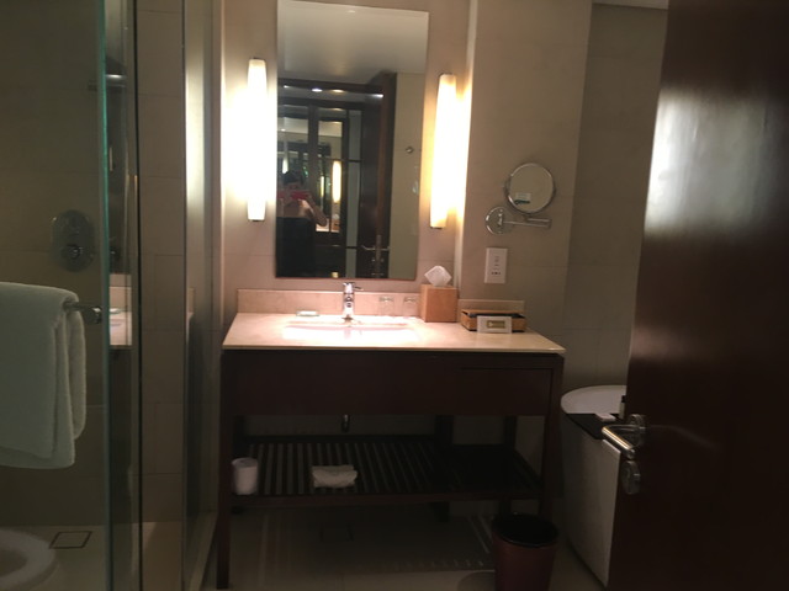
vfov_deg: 48.2
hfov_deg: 61.7
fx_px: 661
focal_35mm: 29
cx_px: 394
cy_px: 296
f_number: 2.2
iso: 100
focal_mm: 4.15
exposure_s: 1/33
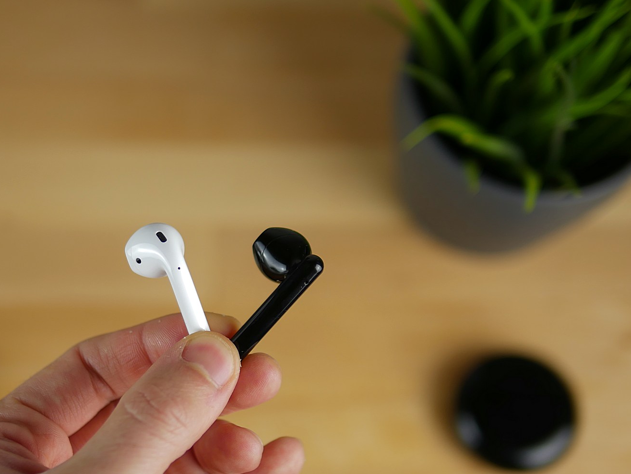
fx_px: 1332
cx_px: 212
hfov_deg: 26.5
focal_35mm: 73
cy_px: 329
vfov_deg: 20.1
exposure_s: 1/125
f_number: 1.6
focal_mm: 25
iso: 100
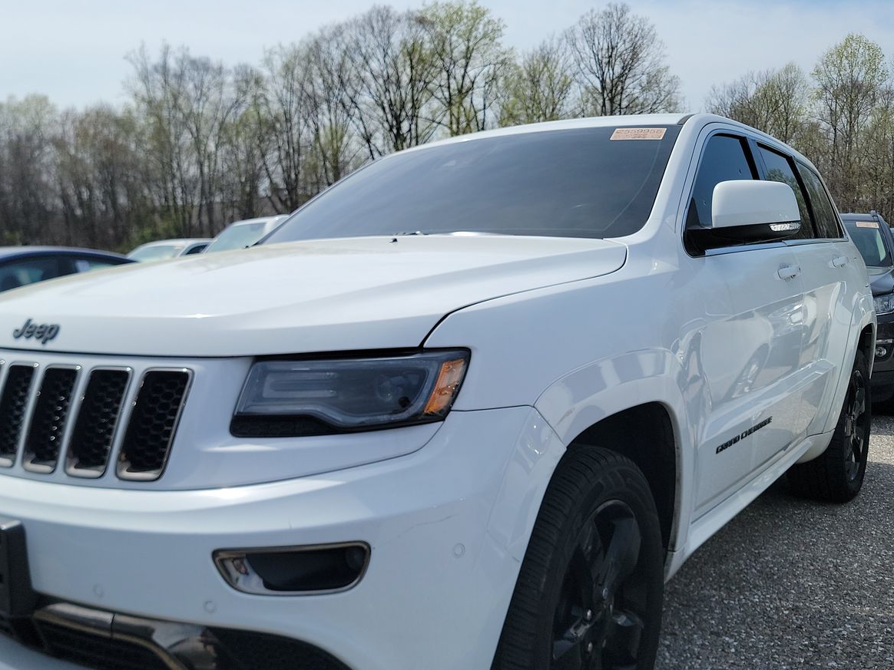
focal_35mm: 33
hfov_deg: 55.3
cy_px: 392
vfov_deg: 42.8
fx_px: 852
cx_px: 405
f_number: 1.8
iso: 50
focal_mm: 6.7
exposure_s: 1/1324
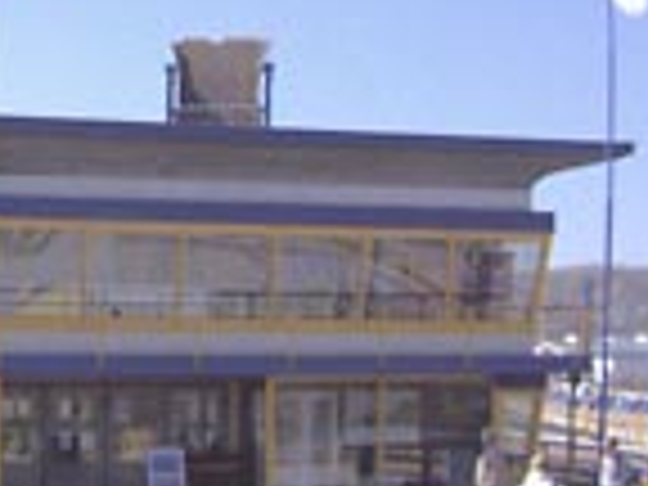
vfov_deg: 14.7
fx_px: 1872
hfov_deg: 19.3
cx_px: 72
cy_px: 79
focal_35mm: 100
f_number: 4
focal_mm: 6.3
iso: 64
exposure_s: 1/1000
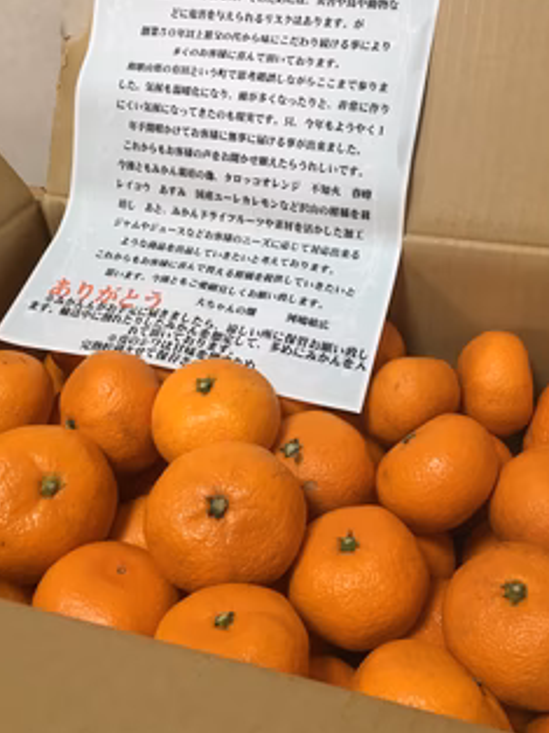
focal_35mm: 37
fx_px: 783
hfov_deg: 38.6
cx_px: 299
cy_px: 294
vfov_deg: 49.9
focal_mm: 4.15
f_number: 2.2
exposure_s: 1/40
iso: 25
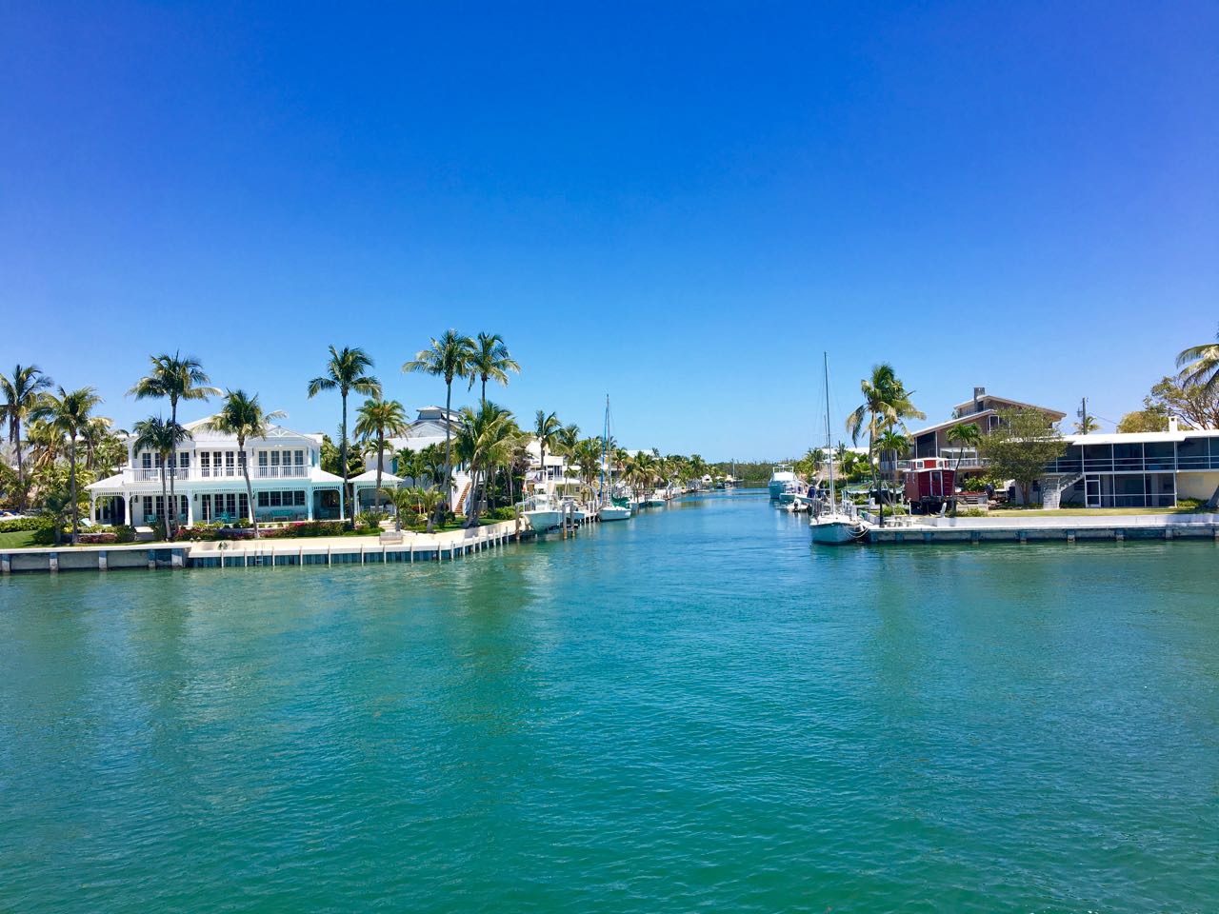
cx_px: 610
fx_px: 1021
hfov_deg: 61.7
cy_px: 457
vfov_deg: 48.2
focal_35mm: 29
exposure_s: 1/1570
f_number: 2.2
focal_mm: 4.15
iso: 25
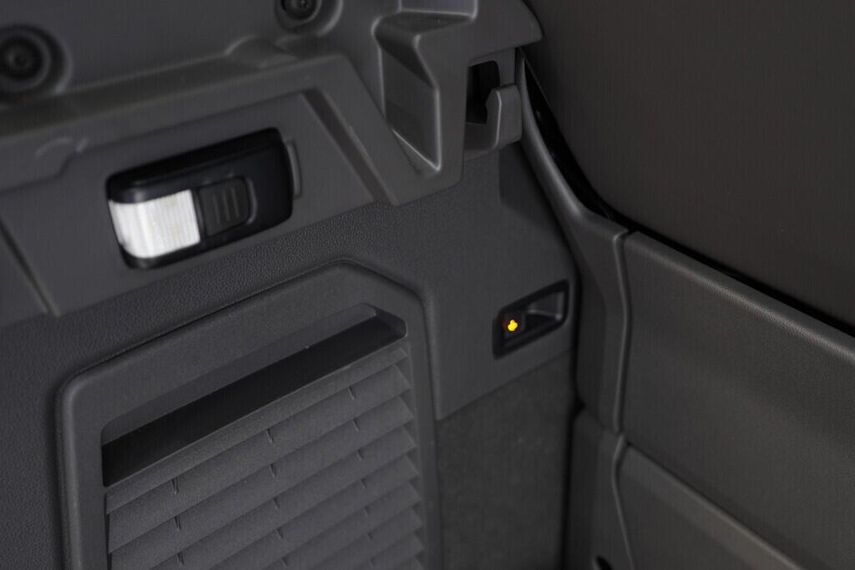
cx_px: 428
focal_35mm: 36
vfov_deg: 36.9
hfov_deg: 53.1
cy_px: 285
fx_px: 855
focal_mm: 24
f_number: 2.8
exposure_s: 1/40
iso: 640
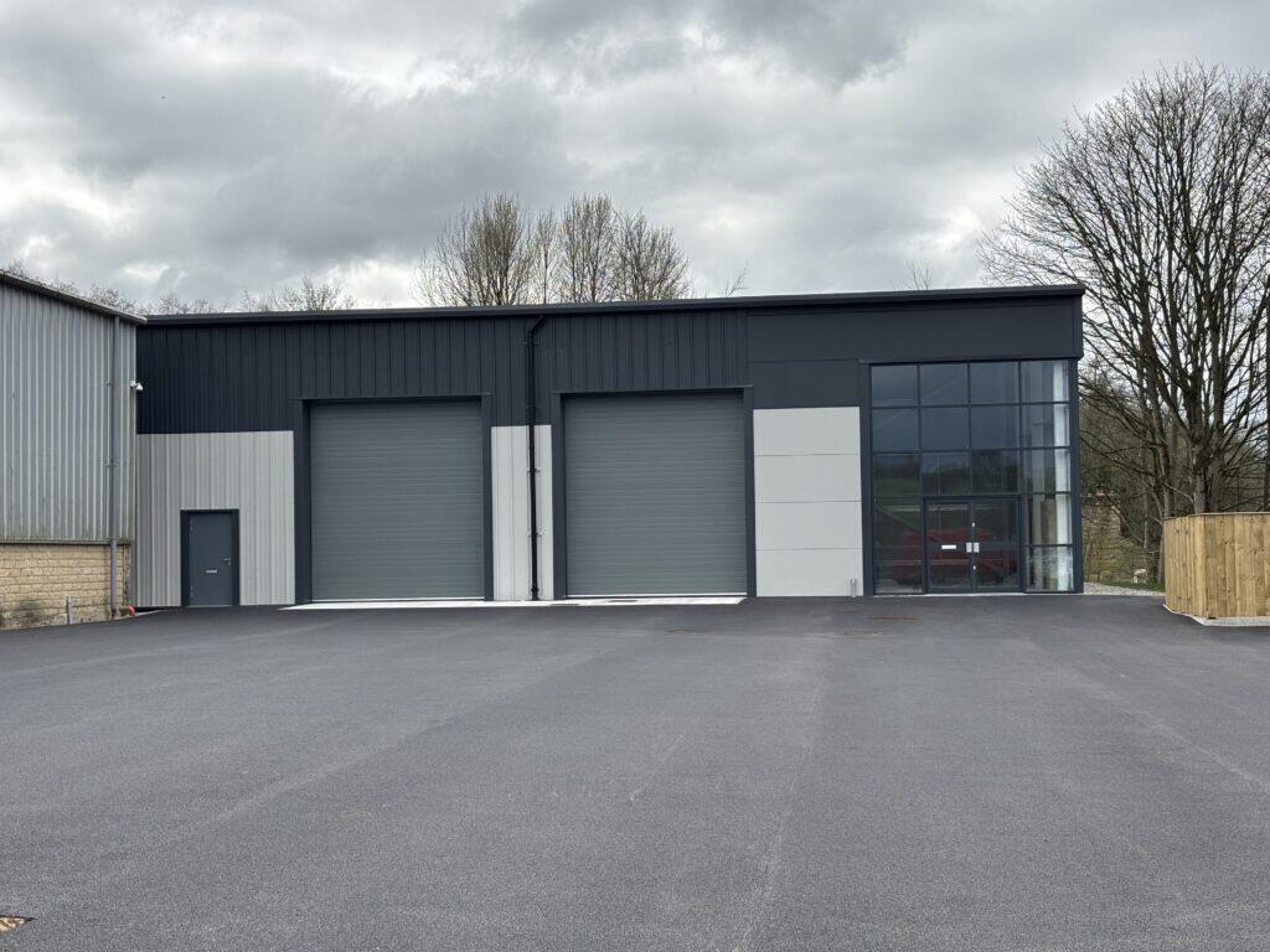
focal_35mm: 52
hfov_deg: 36.8
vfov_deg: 28.0
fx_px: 1908
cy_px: 476
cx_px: 635
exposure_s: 1/2193
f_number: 1.6
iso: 32
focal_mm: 5.96
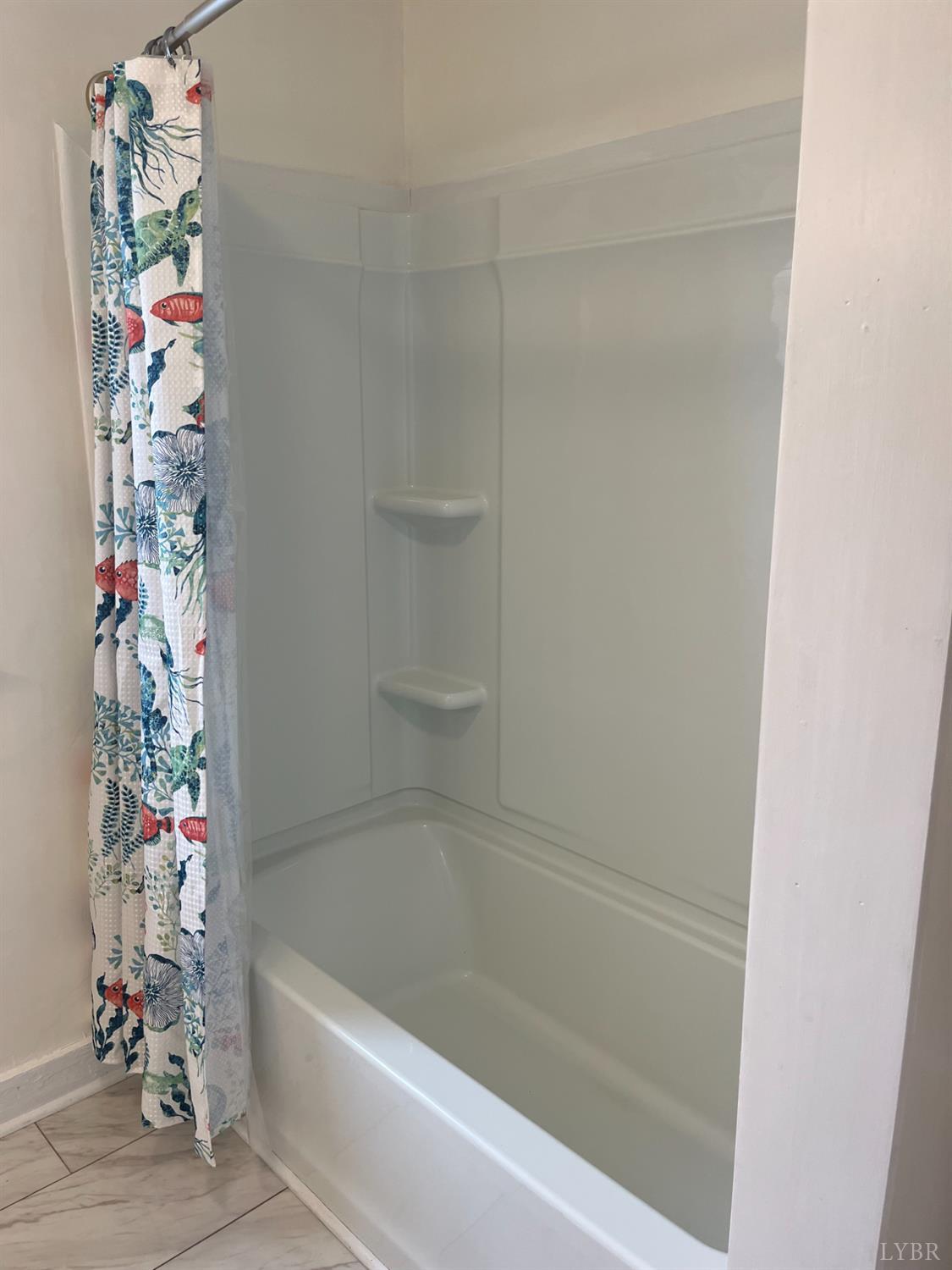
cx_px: 476
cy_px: 635
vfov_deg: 67.3
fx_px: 953
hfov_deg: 53.1
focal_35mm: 26
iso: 64
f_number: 1.6
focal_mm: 5.1
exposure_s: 1/170
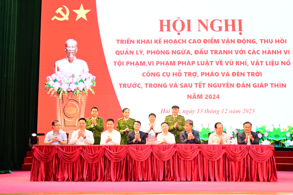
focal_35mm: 51
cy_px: 98
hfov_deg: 38.9
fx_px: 415
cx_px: 146
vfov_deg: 26.5
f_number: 5
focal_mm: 34
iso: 1600
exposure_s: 1/200
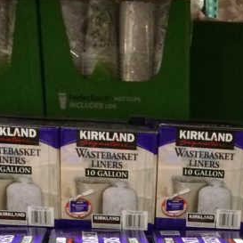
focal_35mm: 96
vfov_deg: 15.9
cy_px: 409
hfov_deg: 17.9
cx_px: 212
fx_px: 762
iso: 250
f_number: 2.2
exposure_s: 1/30
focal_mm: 4.15
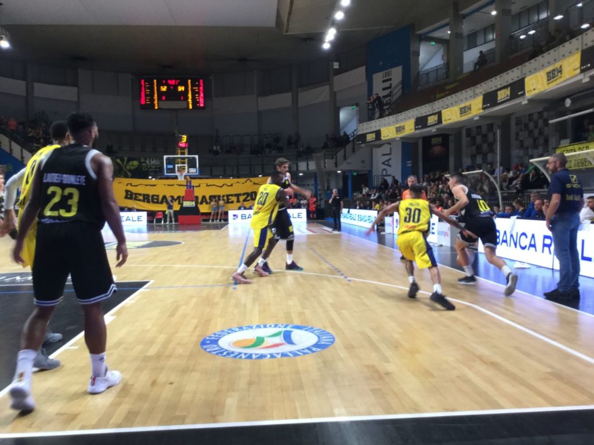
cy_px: 222
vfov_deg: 45.4
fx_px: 532
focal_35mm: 31
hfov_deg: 58.4
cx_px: 297
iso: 80
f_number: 2.4
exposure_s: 1/33
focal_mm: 3.3
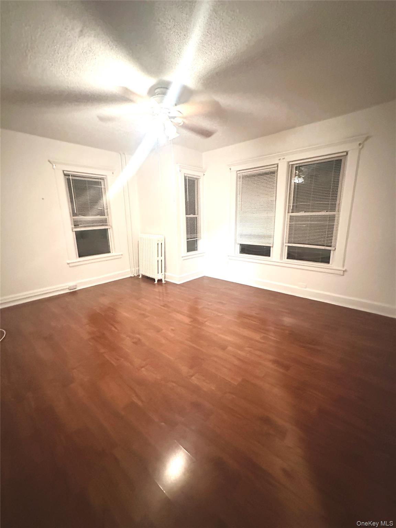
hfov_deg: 85.7
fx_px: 214
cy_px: 264
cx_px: 198
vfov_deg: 102.1
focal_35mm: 14
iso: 1000
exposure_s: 1/40
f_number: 2.2
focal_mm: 2.22
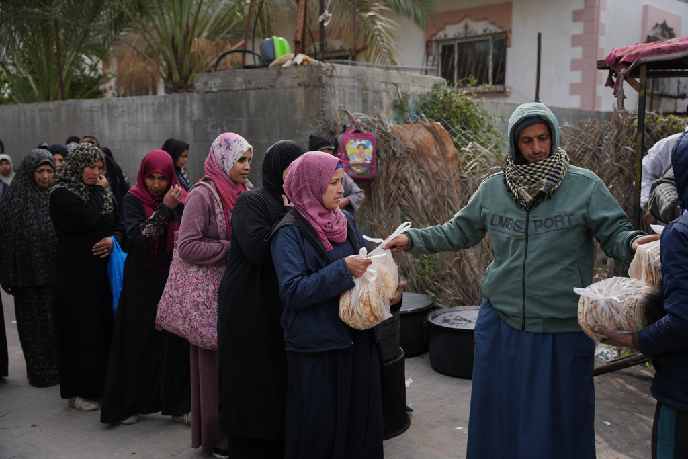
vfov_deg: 33.1
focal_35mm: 40
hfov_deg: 48.0
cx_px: 344
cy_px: 230
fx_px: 772
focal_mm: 40.4
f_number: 2.8
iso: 100
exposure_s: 1/800
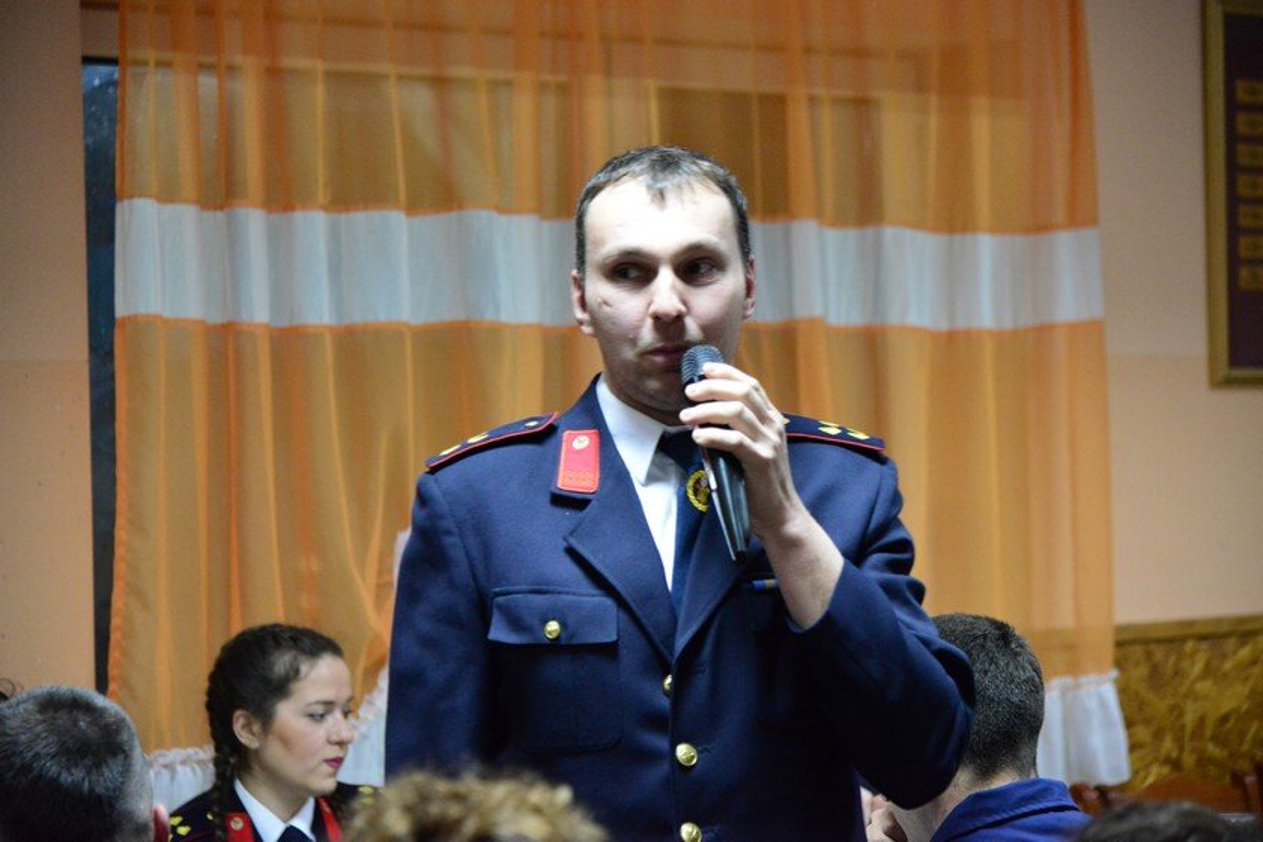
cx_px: 632
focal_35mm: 92
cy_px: 421
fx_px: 3227
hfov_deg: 22.1
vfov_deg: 14.9
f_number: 4
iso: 6400
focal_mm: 92
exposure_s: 1/100
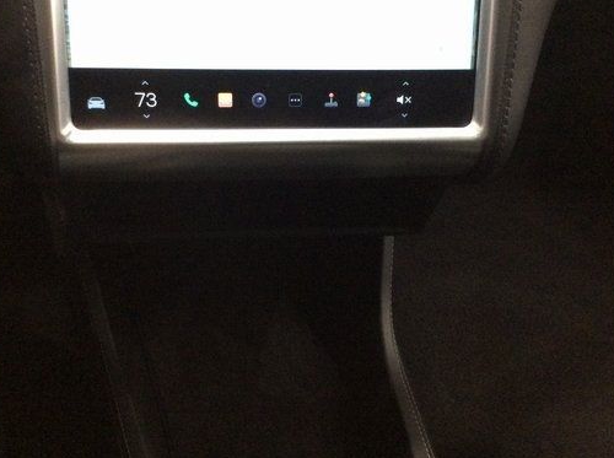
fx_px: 726
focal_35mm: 41
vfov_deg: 35.0
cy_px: 225
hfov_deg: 45.8
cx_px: 297
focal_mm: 3.3
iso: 320
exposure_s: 1/20
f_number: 2.4
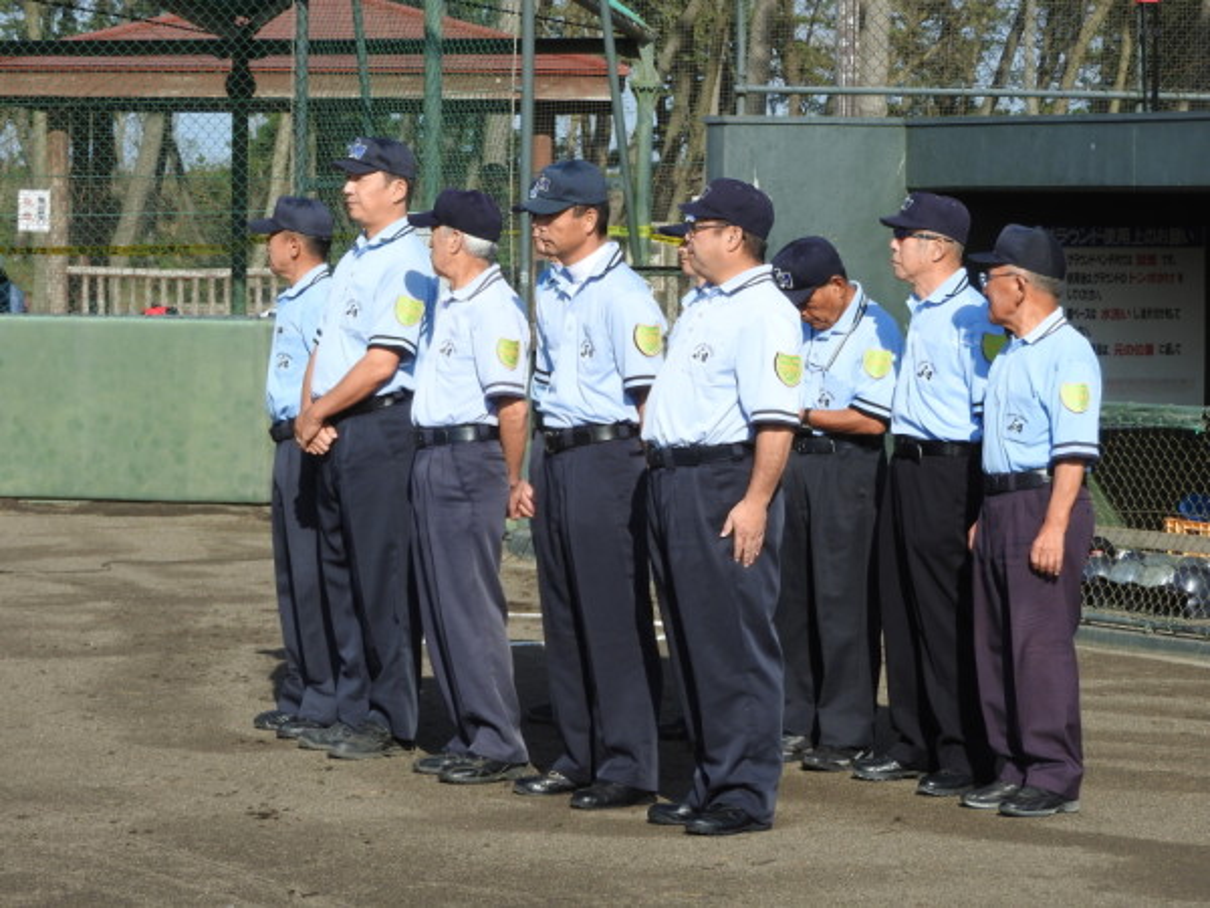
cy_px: 454
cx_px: 605
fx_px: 5243
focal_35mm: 150
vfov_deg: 9.9
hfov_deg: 13.2
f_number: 5.2
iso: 100
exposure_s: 1/500
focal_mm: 26.9
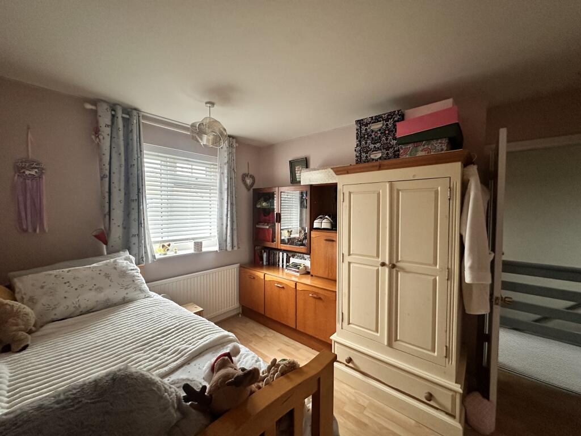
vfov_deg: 85.7
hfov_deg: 102.1
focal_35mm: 14
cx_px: 290
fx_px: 235
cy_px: 218
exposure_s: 1/60
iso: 640
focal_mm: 2.22
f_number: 2.2
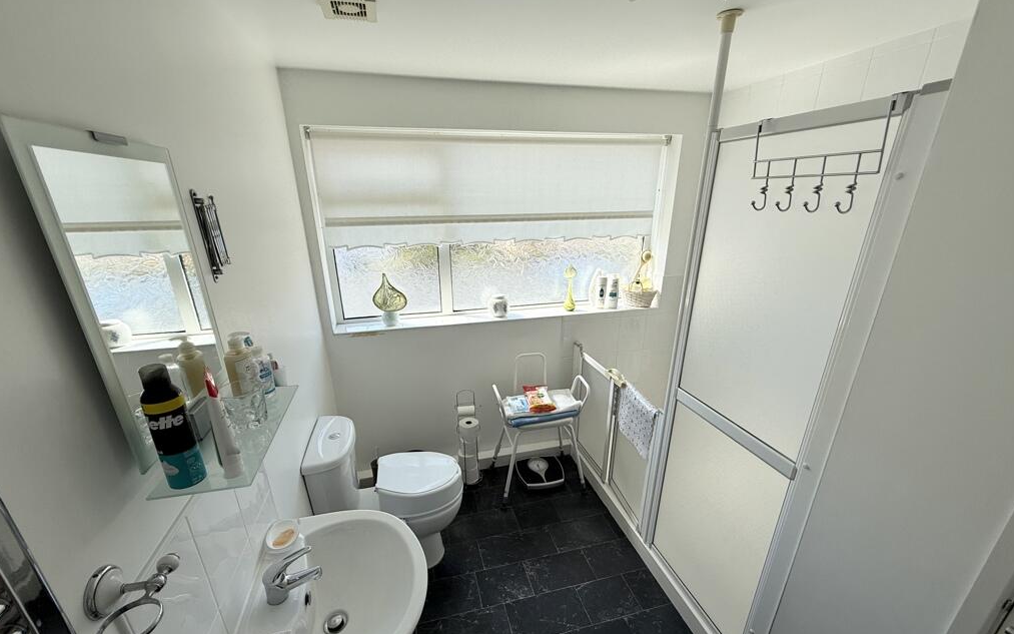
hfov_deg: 101.5
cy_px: 357
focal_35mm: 15
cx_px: 508
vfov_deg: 74.5
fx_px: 414
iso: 64
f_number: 2.2
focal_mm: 2.22
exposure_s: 1/461
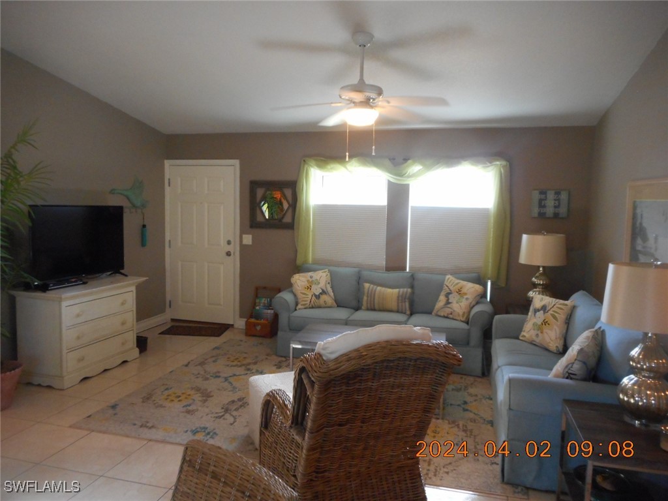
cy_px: 250
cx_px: 334
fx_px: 482
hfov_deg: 69.4
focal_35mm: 25
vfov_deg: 54.9
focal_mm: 4.5
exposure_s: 1/30
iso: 400
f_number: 3.7
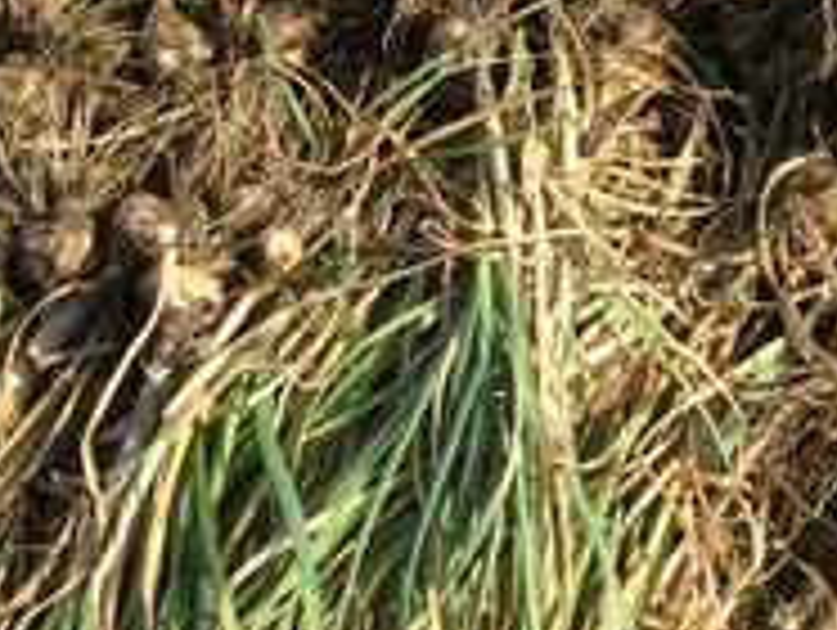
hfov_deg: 19.5
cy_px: 162
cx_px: 644
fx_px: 2421
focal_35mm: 100
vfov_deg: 14.8
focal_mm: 3.3
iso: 25
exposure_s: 1/1045
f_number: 2.4
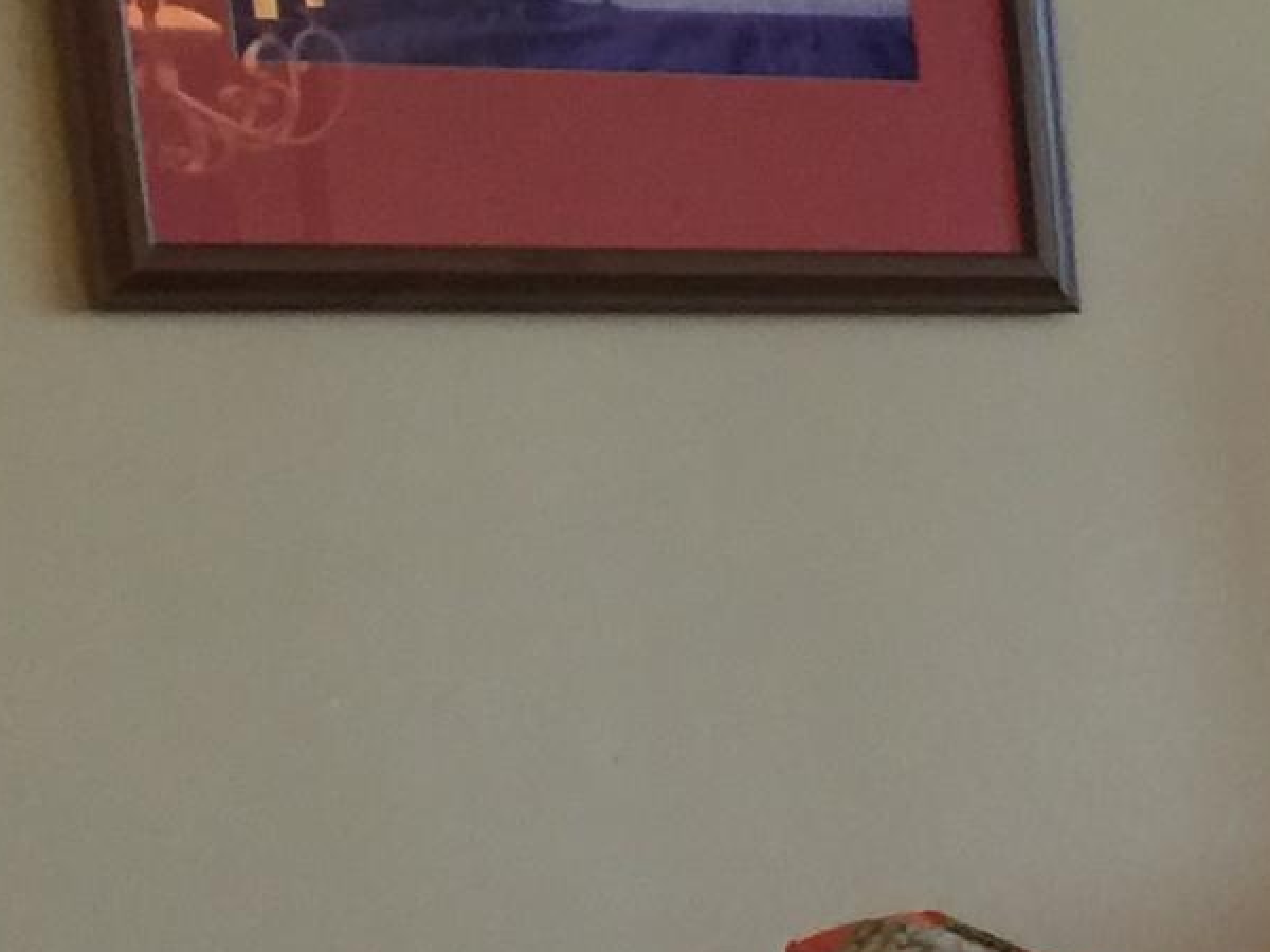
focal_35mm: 145
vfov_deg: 9.6
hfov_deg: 11.9
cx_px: 2642
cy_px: 1800
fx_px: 5320
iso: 50
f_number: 2.2
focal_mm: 4.15
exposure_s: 1/15
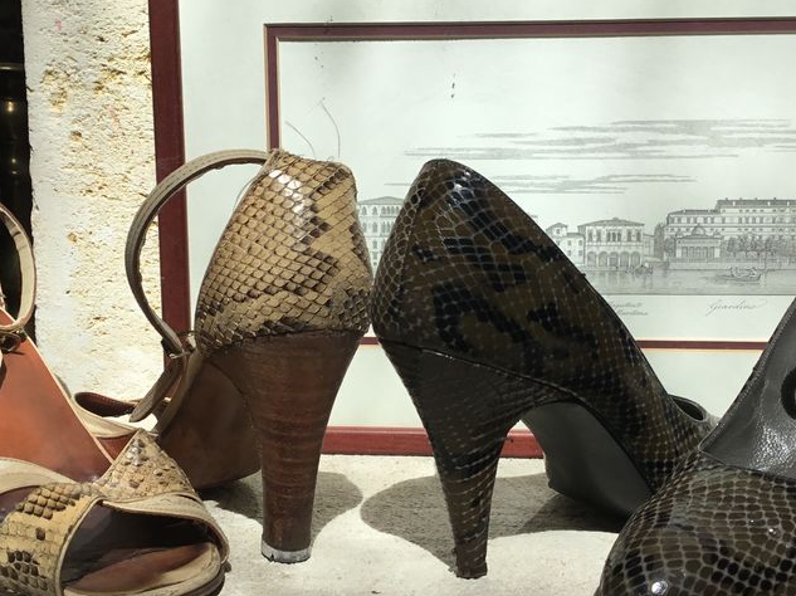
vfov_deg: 29.6
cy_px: 326
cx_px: 409
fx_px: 1126
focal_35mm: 49
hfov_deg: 38.9
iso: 25
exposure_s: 1/1253
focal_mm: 3.3
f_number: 2.4
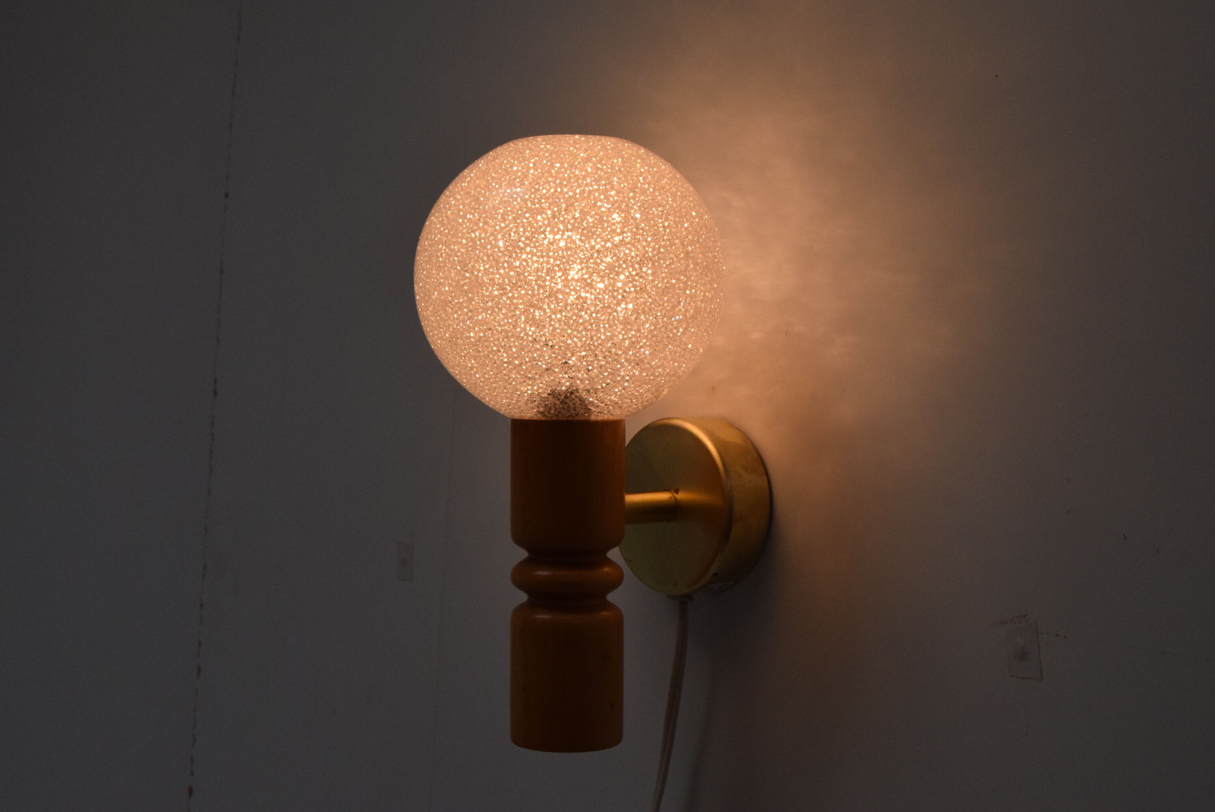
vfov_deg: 25.8
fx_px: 1773
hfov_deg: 37.8
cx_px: 608
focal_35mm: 52
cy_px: 406
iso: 1600
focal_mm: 35
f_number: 11
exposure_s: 1/500
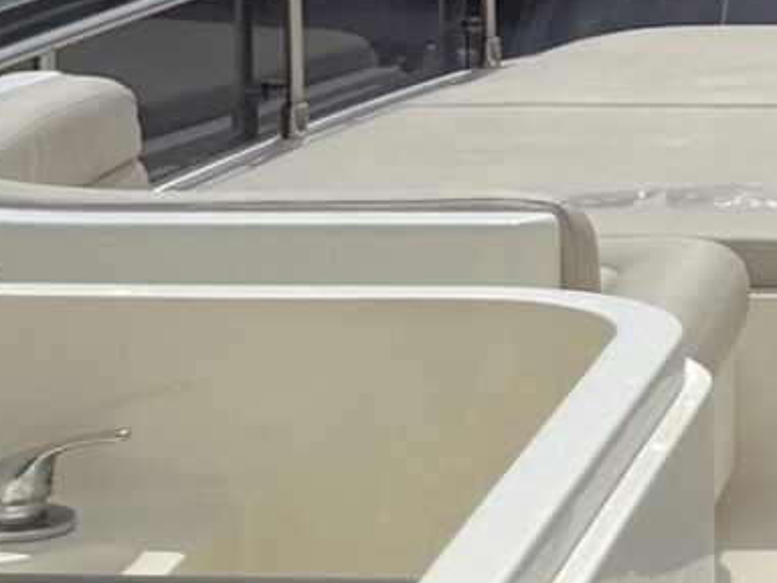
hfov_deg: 11.8
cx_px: 1151
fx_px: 3591
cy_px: -304
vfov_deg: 9.0
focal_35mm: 160
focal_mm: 6.76
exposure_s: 1/22727
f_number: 1.78
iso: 64
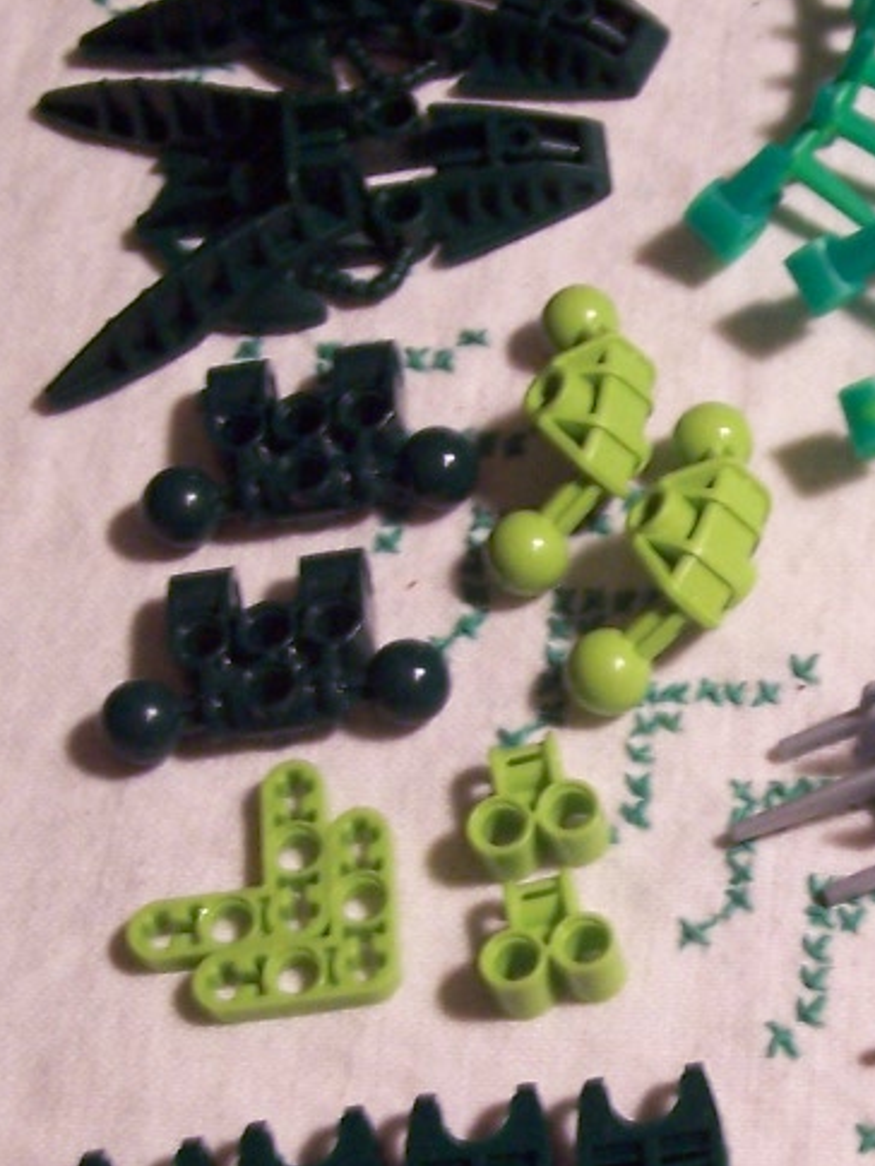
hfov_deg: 15.3
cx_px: 976
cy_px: 769
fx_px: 3167
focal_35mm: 94
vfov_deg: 20.8
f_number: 2.8
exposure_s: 1/4
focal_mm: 6.3
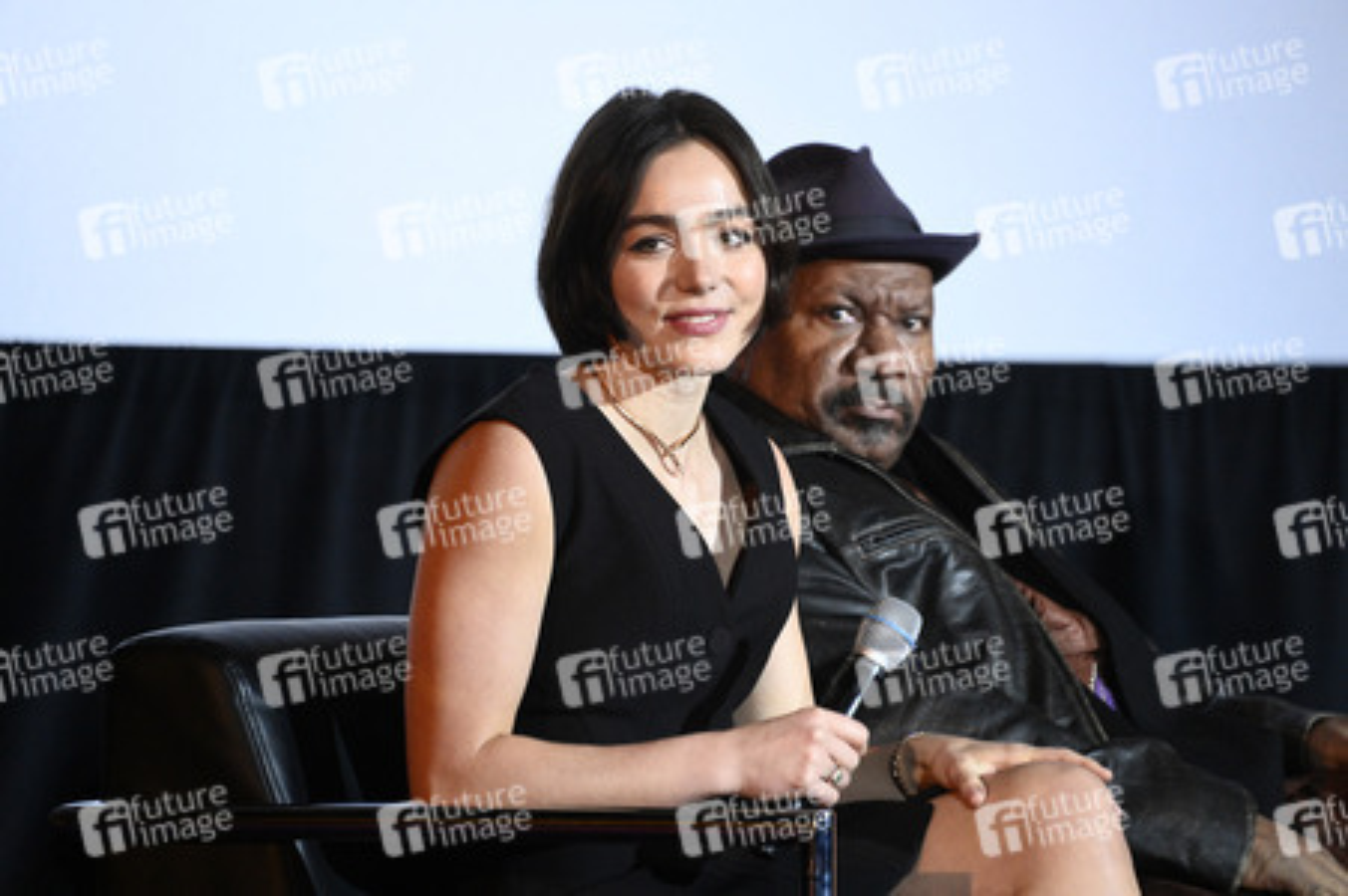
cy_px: 448
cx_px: 674
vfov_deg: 4.6
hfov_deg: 6.9
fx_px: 11225
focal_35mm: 300
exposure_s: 1/160
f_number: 5.6
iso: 10000
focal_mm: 300
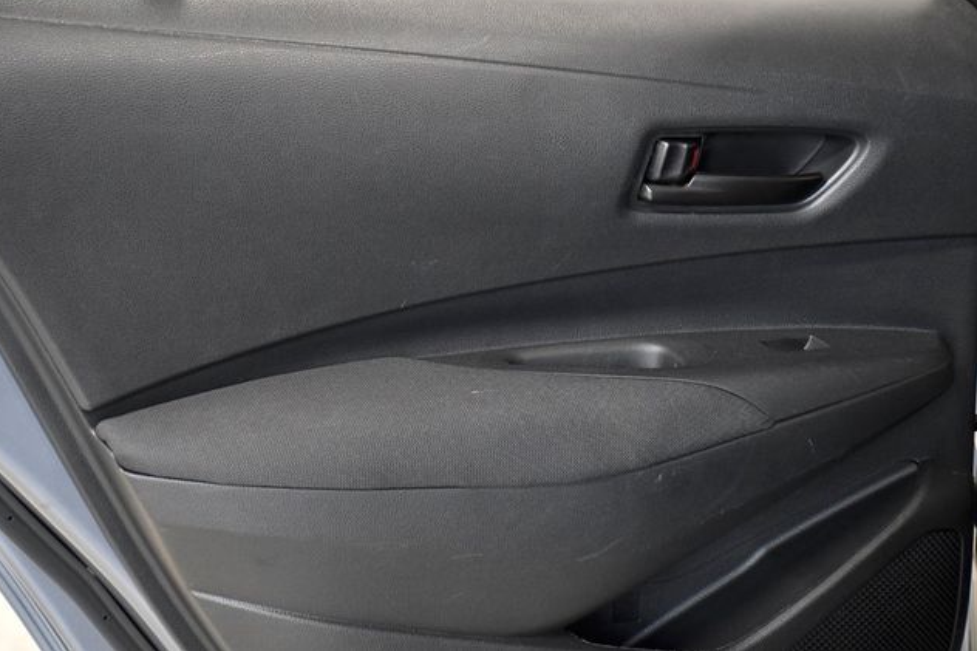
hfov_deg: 25.7
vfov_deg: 17.3
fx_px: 2143
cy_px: 322
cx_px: 484
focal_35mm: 79
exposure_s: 1/125
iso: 2500
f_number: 4.8
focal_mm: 52
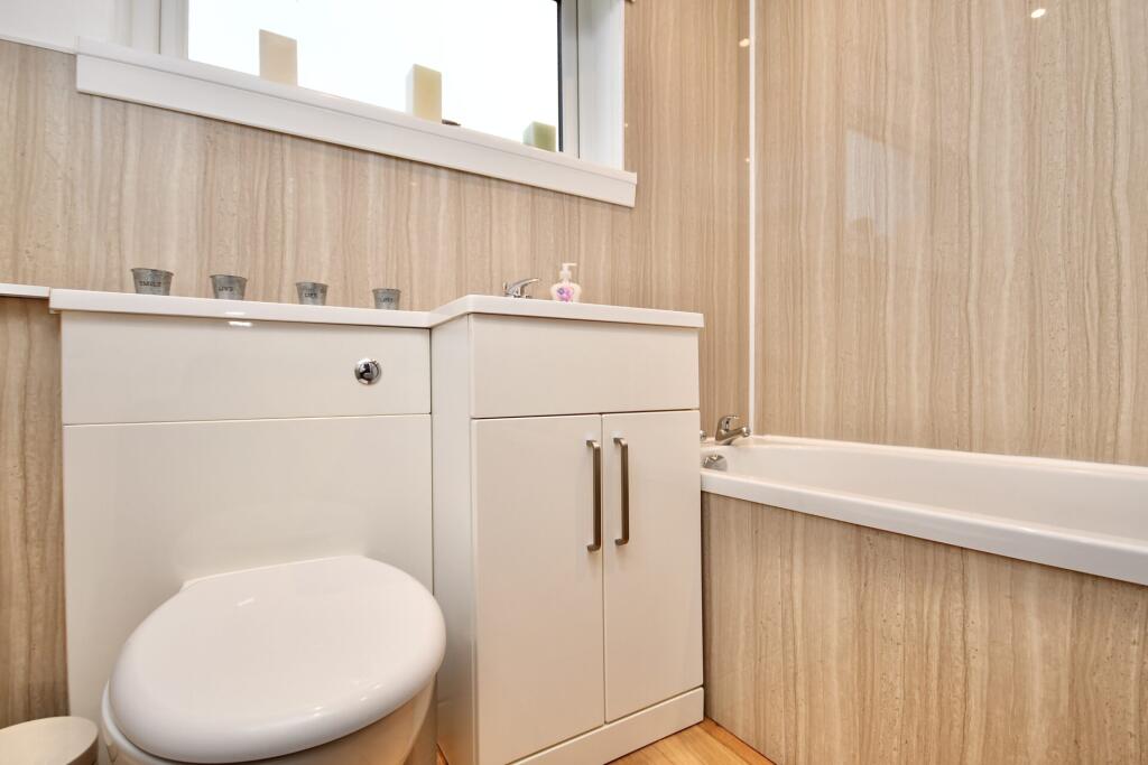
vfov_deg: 77.3
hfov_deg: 100.4
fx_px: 478
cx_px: 574
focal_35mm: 15
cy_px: 382
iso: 250
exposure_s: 1/60
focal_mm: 10
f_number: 4
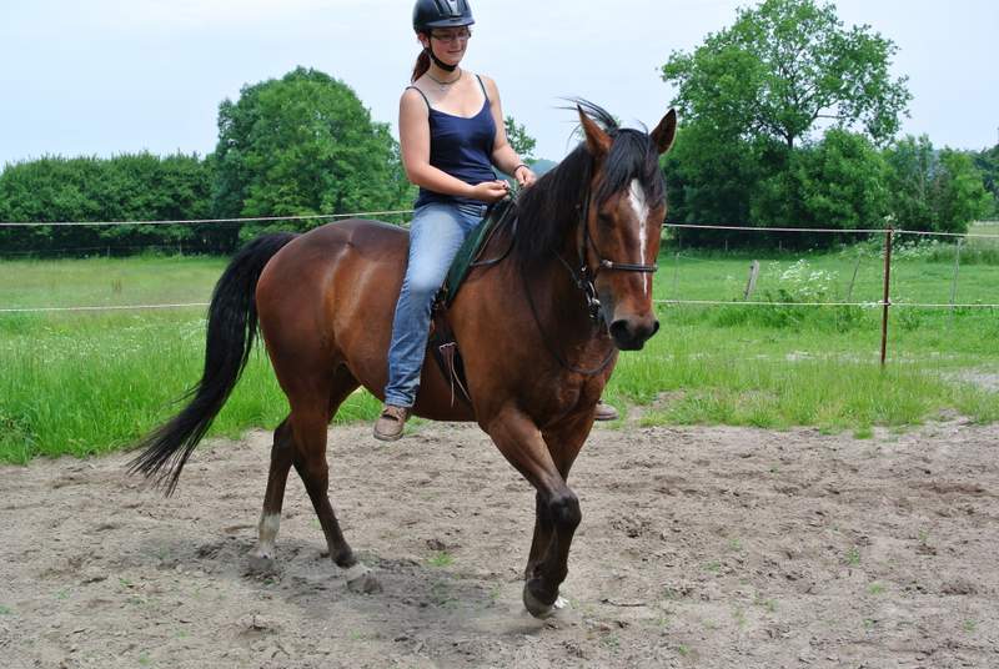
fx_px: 1362
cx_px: 500
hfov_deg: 40.3
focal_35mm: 49
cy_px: 334
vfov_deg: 27.6
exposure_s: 1/500
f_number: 4.5
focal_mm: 18.5
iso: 100
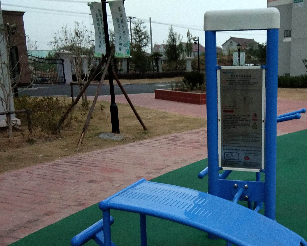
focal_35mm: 48
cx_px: 241
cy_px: 159
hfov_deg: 37.5
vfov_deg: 31.3
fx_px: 436
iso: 800
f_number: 2.2
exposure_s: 1/25
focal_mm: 3.69
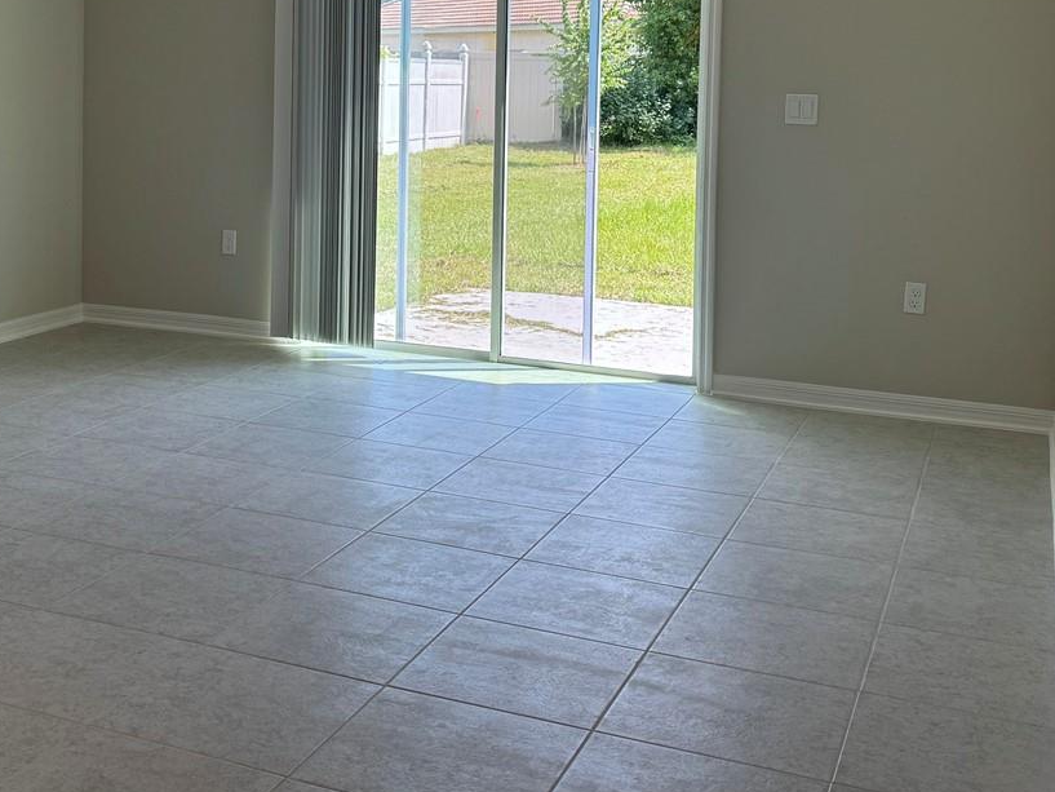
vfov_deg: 30.0
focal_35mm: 47
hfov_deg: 39.8
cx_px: 332
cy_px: 137
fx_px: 1433
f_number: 1.78
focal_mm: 6.76
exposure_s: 1/442
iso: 80
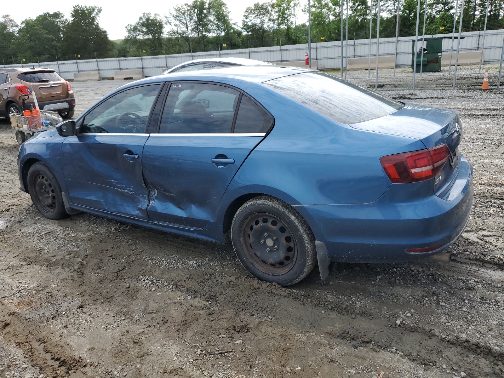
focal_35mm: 26
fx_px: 379
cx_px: 252
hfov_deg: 67.3
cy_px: 189
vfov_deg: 53.1
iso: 50
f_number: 1.5
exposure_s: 1/2000
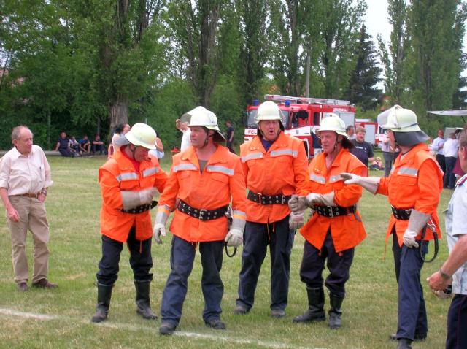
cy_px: 174
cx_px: 234
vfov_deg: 19.8
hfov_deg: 26.4
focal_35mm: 74
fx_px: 997
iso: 50
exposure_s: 1/61
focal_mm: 12.3
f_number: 6.7
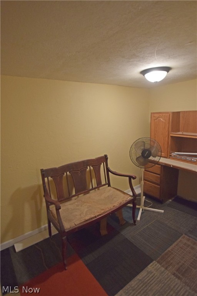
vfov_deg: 85.4
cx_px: 98
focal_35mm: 20
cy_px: 148
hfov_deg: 63.2
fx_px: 160
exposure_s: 1/60
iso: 2000
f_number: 3.5
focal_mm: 13
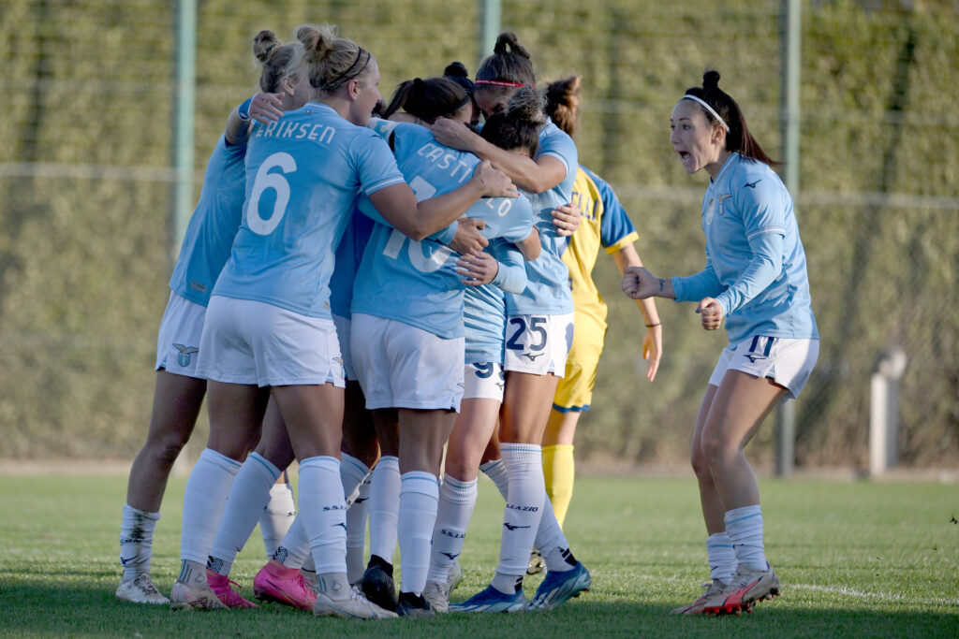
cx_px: 480
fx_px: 7726
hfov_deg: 7.1
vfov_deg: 4.7
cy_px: 320
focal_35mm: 290
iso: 800
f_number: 4
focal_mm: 290
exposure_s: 1/4000
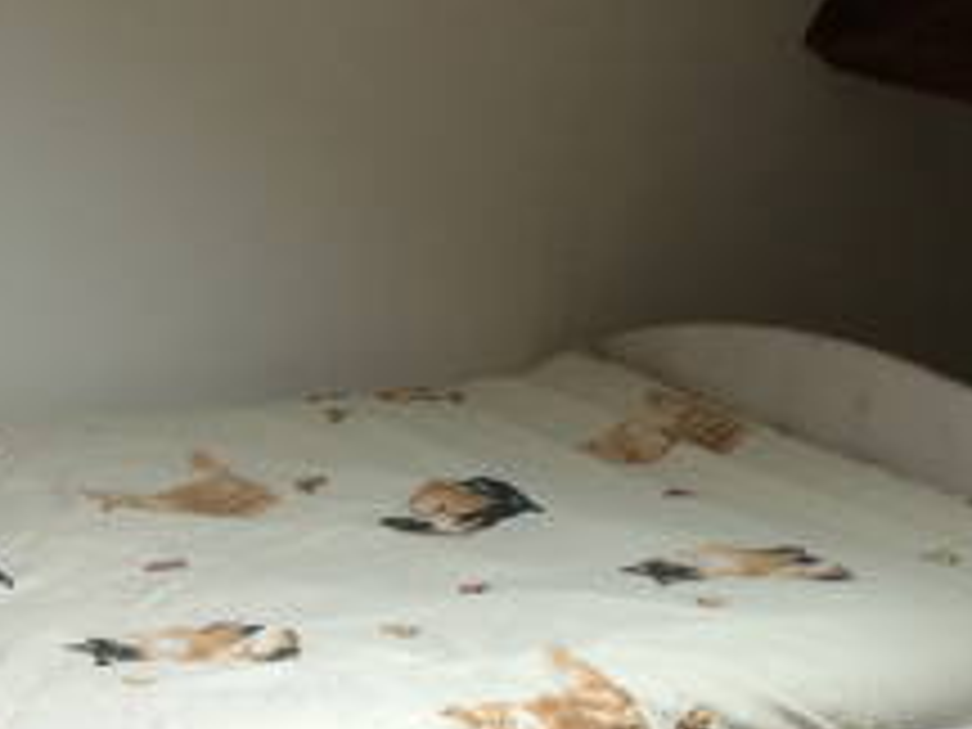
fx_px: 2976
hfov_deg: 17.8
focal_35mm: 106
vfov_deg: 13.9
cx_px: -117
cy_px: 603
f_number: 2.2
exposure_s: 1/30
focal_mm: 4.15
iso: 100
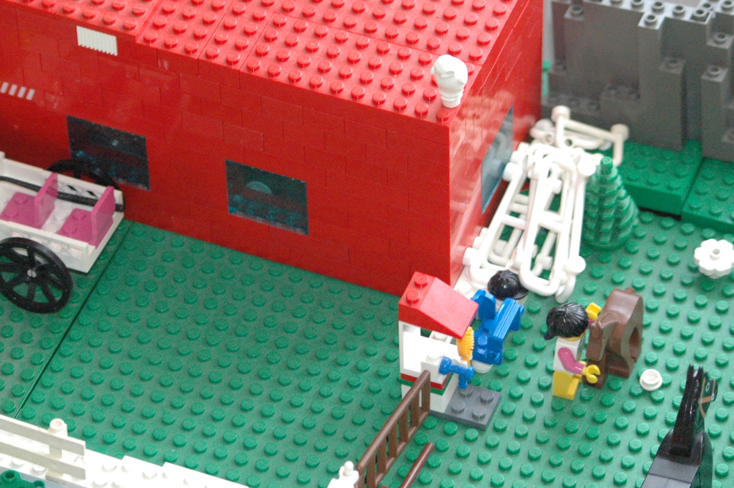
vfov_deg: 9.1
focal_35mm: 151
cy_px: 187
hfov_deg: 13.6
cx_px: 301
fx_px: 3076
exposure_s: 1/60
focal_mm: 70
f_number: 5
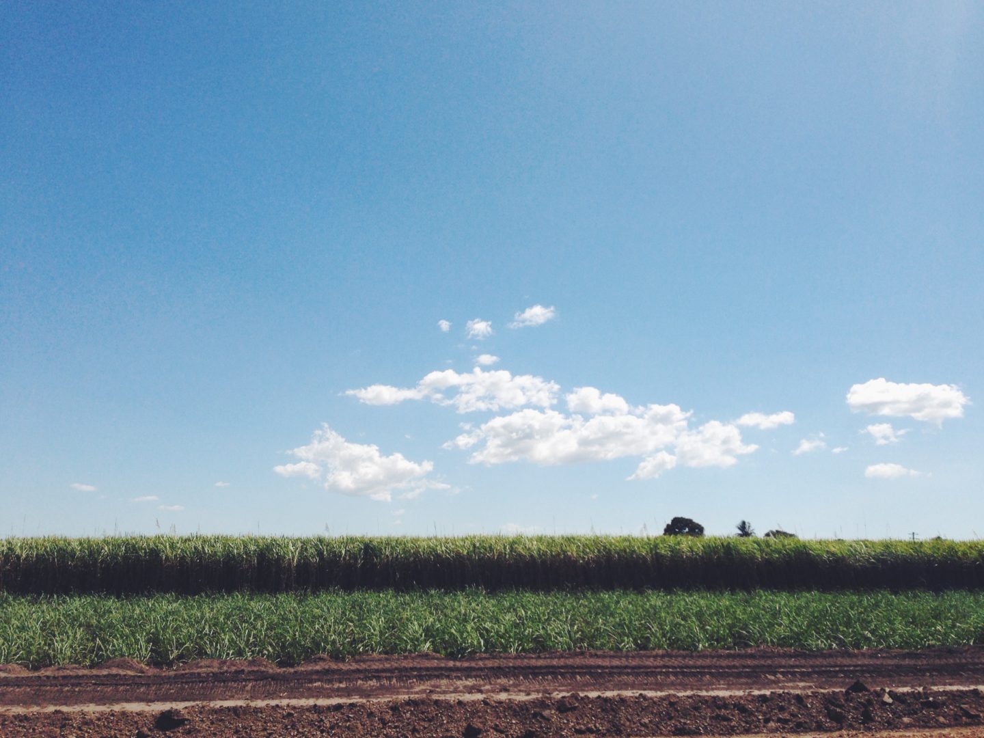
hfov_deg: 55.4
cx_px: 492
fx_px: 938
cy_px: 369
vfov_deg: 42.9
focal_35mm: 33
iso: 50
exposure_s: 1/2857
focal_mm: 4.13
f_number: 2.4
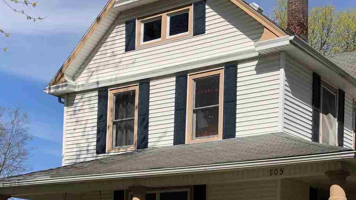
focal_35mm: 65
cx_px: 236
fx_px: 614
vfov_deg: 17.6
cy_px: 240
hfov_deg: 32.1
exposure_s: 1/2315
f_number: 1.8
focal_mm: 3.99
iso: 20
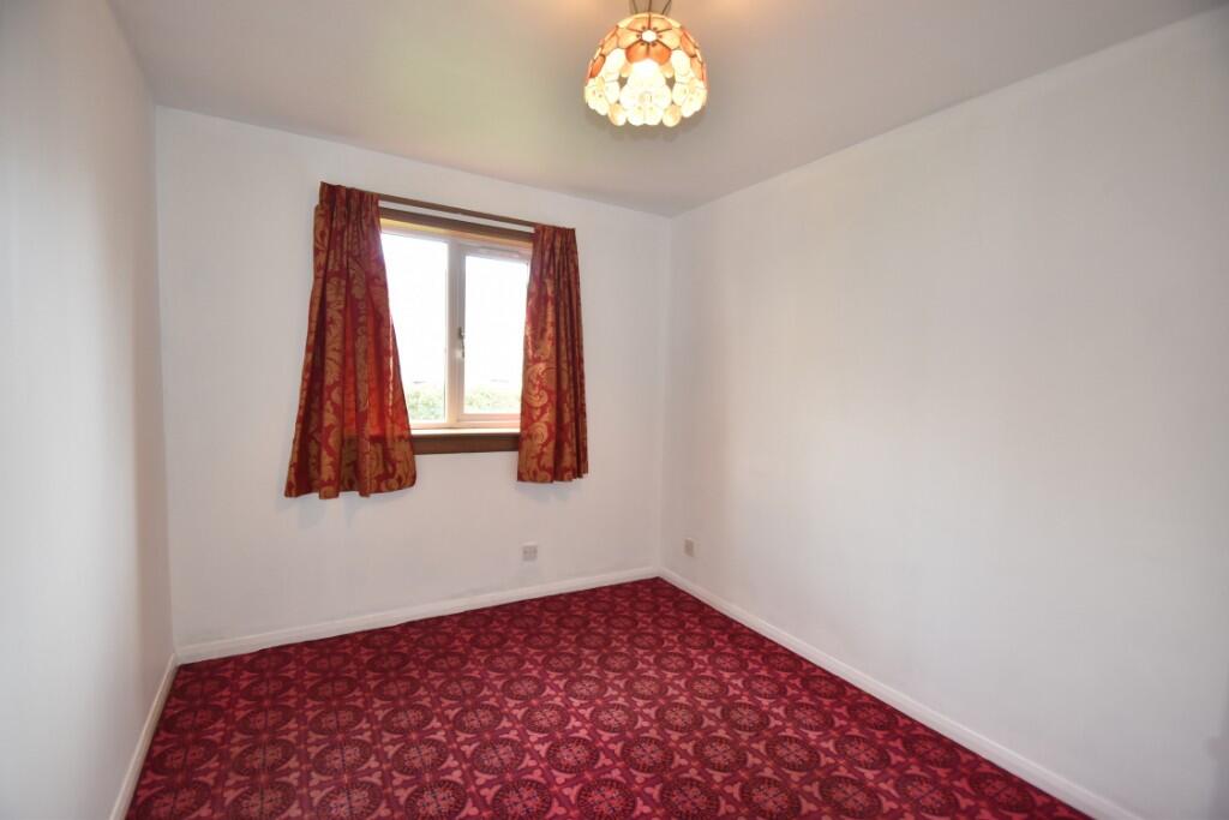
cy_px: 410
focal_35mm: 15
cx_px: 614
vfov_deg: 77.3
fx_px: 512
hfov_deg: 100.4
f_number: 4.5
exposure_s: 1/60
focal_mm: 10
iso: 450
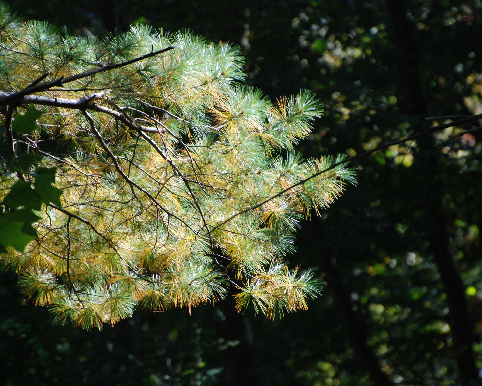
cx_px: 208
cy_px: 193
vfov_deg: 3.1
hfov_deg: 3.8
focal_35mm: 506
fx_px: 7218
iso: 200
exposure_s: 1/125
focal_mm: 300
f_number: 5.6
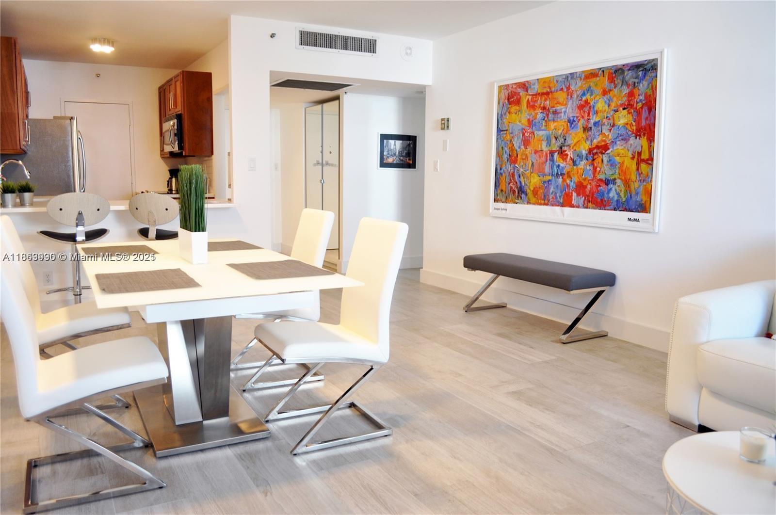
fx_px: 581
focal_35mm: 27
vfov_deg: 47.8
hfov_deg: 67.5
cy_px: 258
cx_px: 388
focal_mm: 18
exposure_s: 1/25
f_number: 3.5
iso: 400
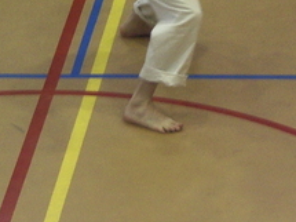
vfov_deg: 5.1
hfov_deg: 6.8
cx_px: 127
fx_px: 2478
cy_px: -21
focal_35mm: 290
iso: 200
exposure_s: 1/15
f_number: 4.4
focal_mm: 14.6
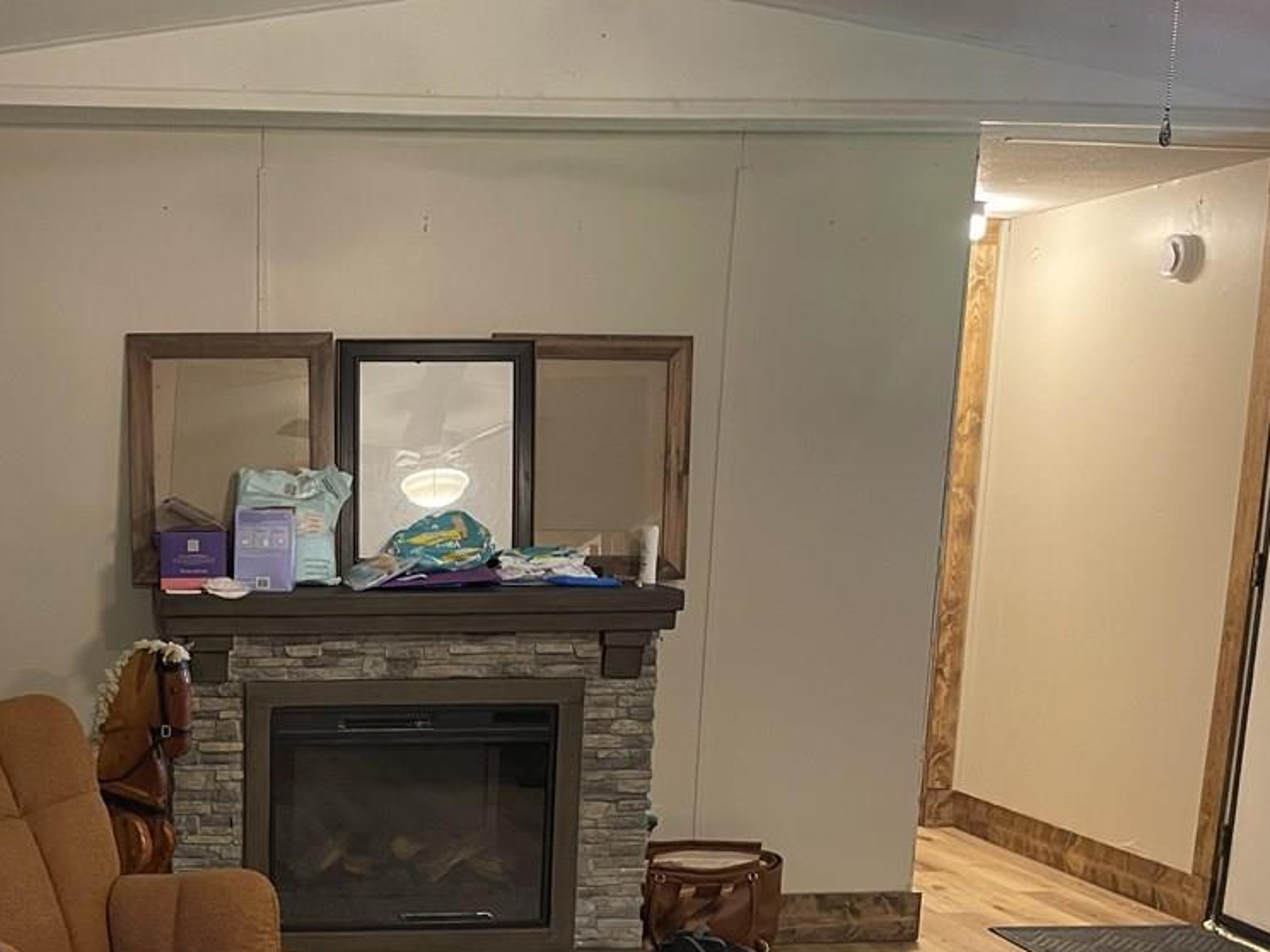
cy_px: 778
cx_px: 215
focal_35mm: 43
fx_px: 1578
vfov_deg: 32.6
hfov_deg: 41.5
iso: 640
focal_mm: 5.1
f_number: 1.6
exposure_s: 1/30
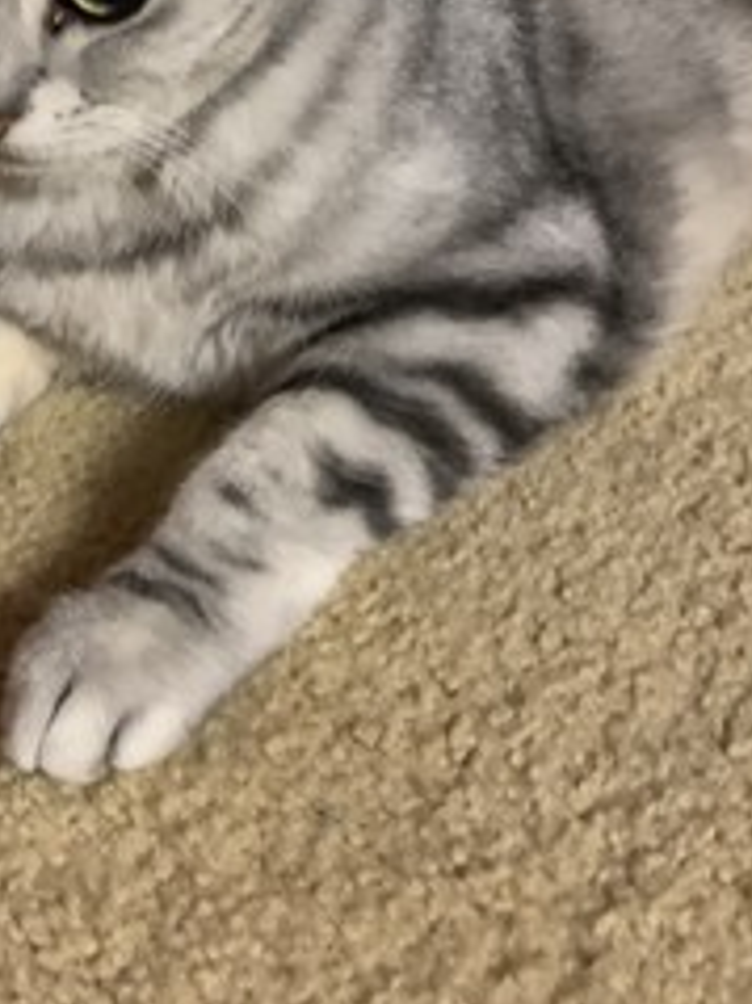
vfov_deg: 38.0
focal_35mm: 49
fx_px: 1421
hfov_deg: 29.0
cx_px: 155
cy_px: 252
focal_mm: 4.25
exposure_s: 1/24
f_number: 1.8
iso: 640
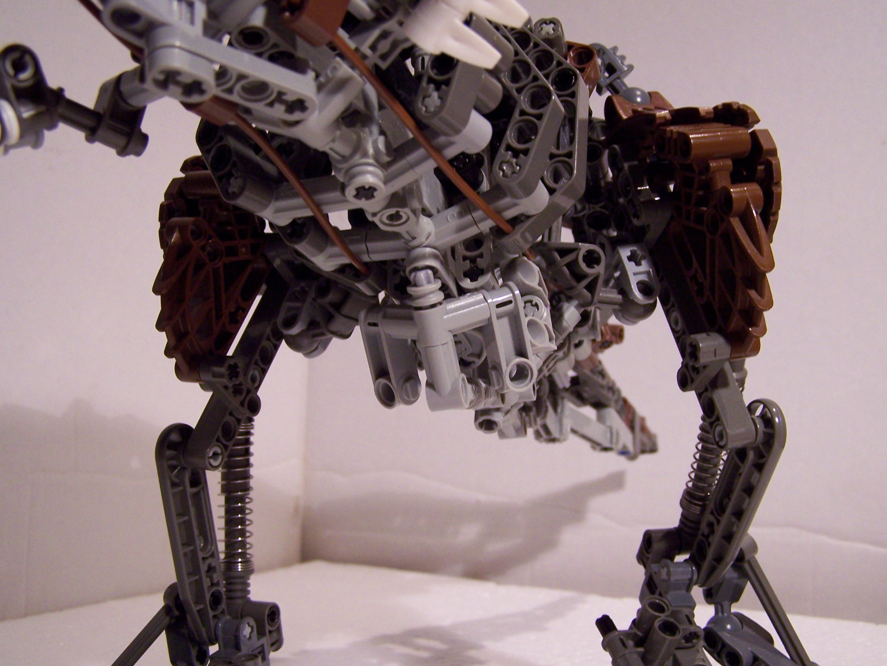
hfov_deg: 44.8
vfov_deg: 34.4
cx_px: 458
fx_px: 1076
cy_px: 327
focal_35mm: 42
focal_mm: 6.3
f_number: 2.8
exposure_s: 1/15
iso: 160
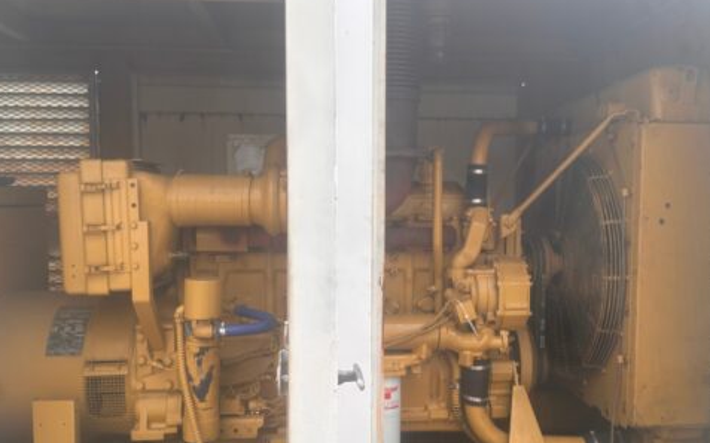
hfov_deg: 59.6
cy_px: 242
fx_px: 619
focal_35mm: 32
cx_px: 381
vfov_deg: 39.4
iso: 80
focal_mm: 6.86
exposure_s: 1/1304
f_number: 1.78
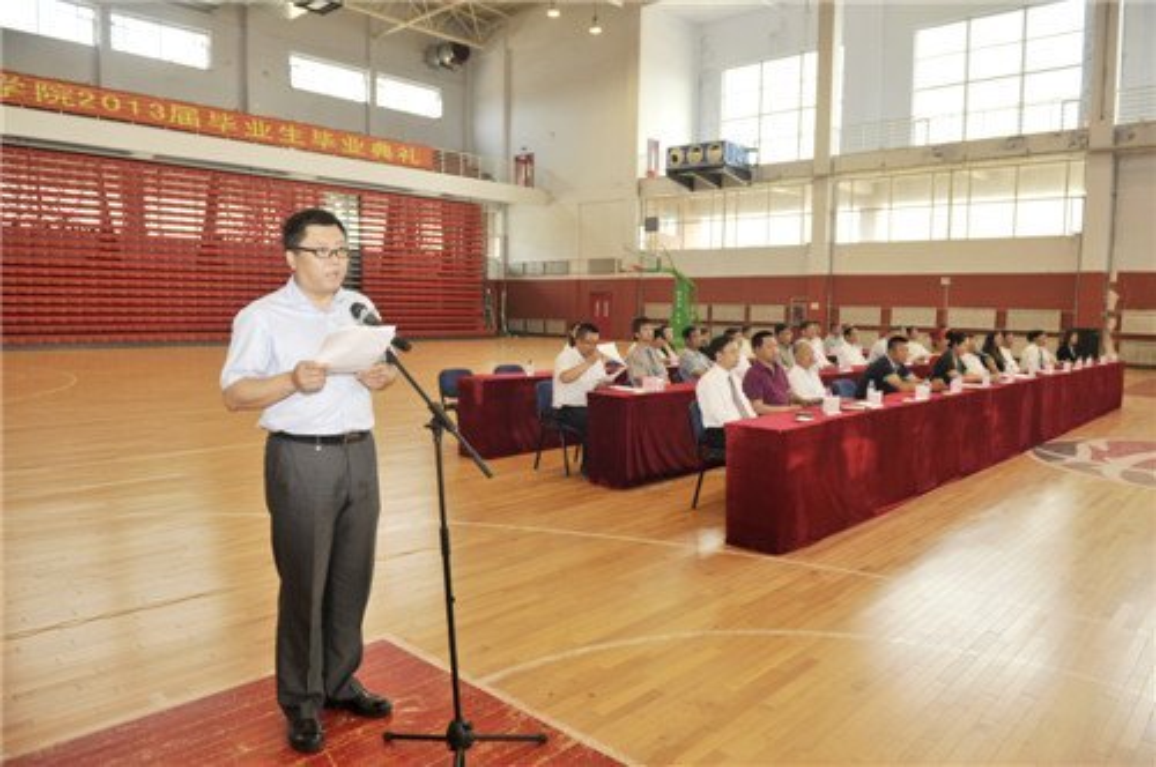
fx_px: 834
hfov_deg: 69.5
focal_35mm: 26
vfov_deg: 49.4
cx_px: 578
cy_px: 384
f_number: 5
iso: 200
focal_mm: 26
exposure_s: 1/80
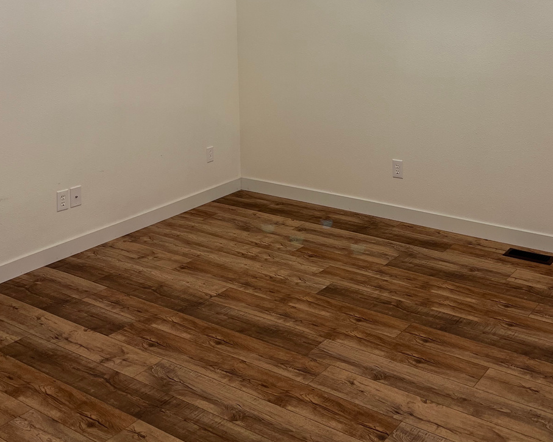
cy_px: 32
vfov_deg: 32.8
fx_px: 704
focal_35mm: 43
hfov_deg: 42.7
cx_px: 327
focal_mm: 5.7
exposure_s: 1/120
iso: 100
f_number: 1.5
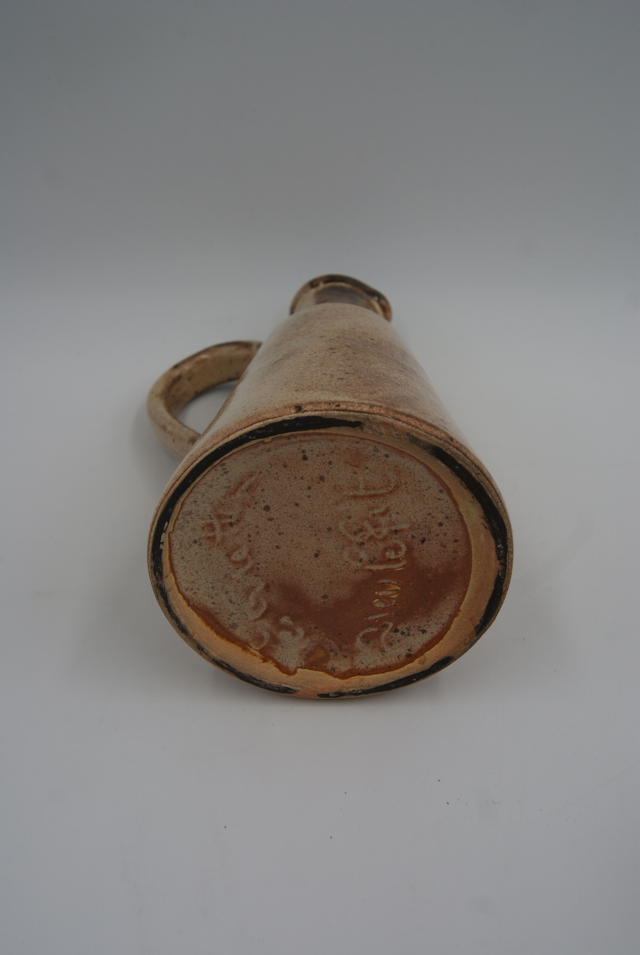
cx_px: 320
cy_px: 478
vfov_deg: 53.1
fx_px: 957
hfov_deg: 37.0
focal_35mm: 36
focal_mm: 24
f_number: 7.1
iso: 100
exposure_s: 1/50
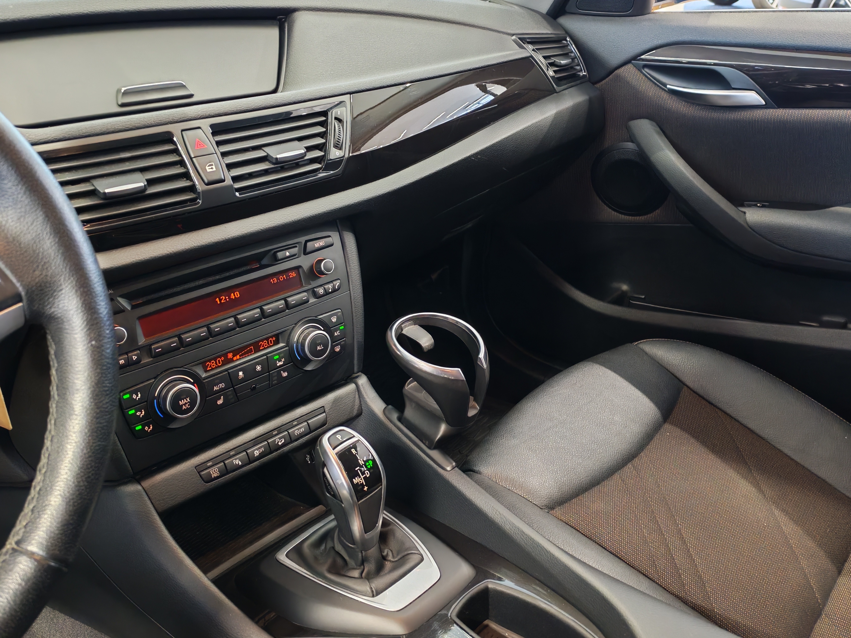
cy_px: 319
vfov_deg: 41.8
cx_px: 426
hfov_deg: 54.0
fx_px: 836
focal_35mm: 34
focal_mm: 6.12
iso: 2000
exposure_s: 1/33
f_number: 1.9
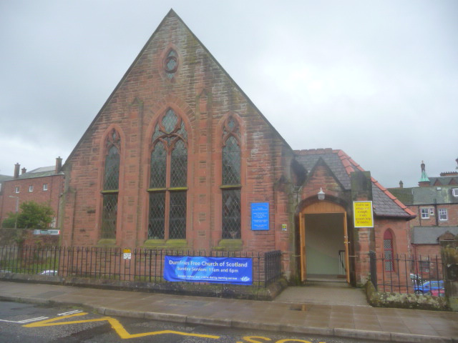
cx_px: 229
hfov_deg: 63.4
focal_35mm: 28
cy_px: 172
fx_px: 370
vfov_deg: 49.7
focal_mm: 4.7
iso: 160
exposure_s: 1/320
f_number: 3.3
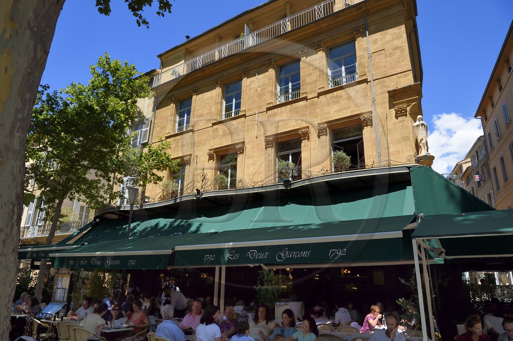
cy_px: 170
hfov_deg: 73.8
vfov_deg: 53.1
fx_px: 342
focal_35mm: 24
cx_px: 256
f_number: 11
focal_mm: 24
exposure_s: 1/250
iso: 200
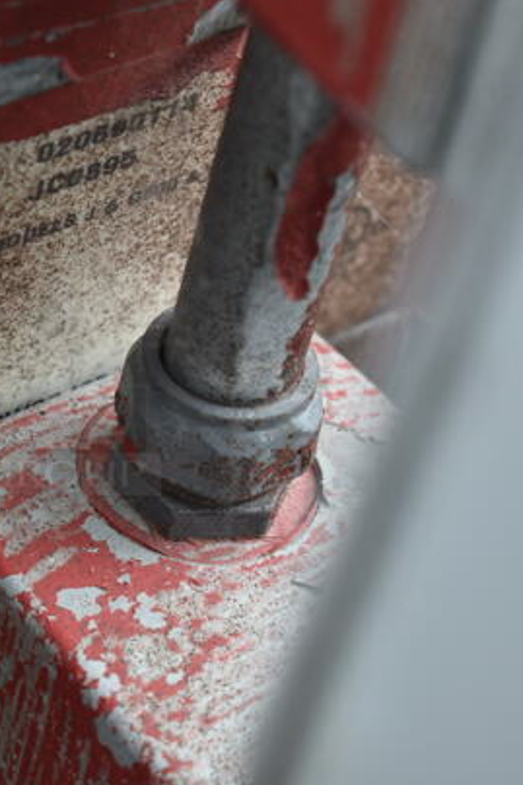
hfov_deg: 10.8
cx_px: -54
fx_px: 2721
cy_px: 392
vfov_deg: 16.4
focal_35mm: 125
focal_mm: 55
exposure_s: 1/100
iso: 250
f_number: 5.6
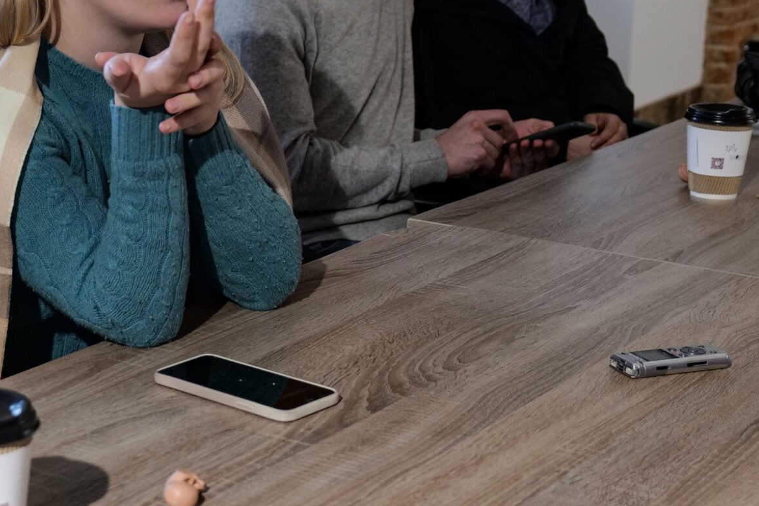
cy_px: 229
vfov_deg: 16.9
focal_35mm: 81
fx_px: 1708
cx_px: 96
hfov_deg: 24.4
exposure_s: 1/60
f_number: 4.6
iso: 1250
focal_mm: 37
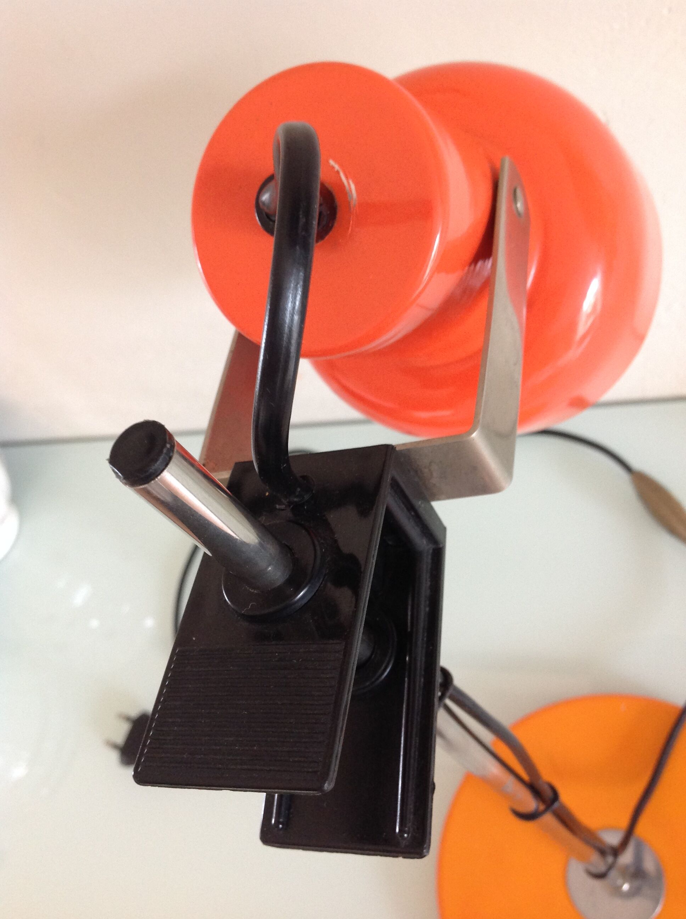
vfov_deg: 52.7
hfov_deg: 40.6
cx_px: 343
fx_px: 927
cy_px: 460
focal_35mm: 35
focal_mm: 4.28
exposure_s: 1/15
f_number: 2.4
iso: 160
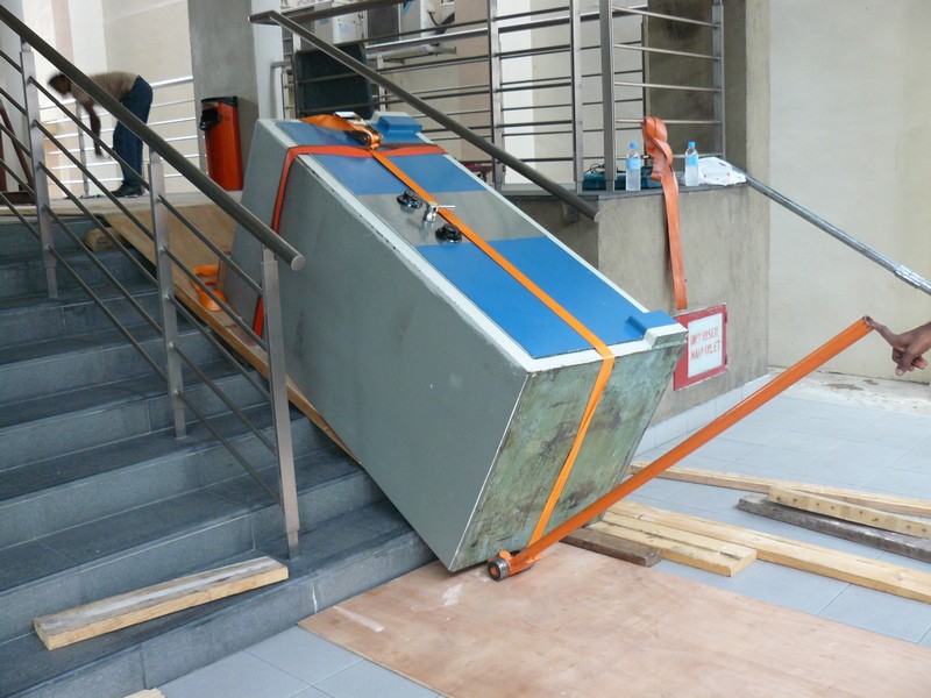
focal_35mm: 36
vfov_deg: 39.7
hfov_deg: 51.4
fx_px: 968
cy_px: 349
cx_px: 466
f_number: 2.8
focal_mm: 6
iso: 200
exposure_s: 1/20
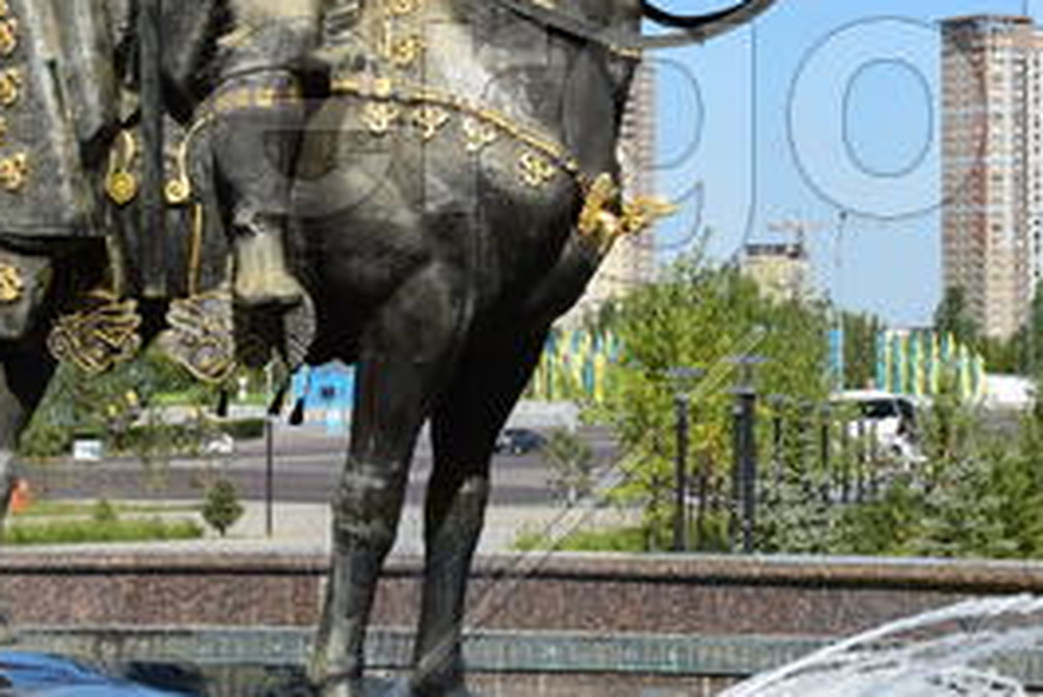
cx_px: 968
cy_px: 118
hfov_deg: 15.8
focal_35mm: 128
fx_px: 3710
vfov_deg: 10.7
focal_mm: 26
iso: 100
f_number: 9
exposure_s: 1/250
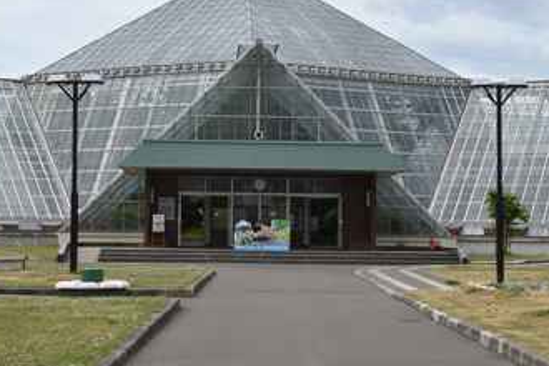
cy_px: 162
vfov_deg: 16.5
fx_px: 1266
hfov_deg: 24.5
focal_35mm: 83
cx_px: 238
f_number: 9
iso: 100
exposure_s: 1/320
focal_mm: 24
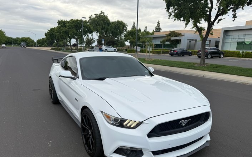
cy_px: 95
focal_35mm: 26
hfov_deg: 70.4
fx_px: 179
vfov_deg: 47.3
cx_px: 129
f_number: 1.78
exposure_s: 1/2611
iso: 80
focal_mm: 6.76
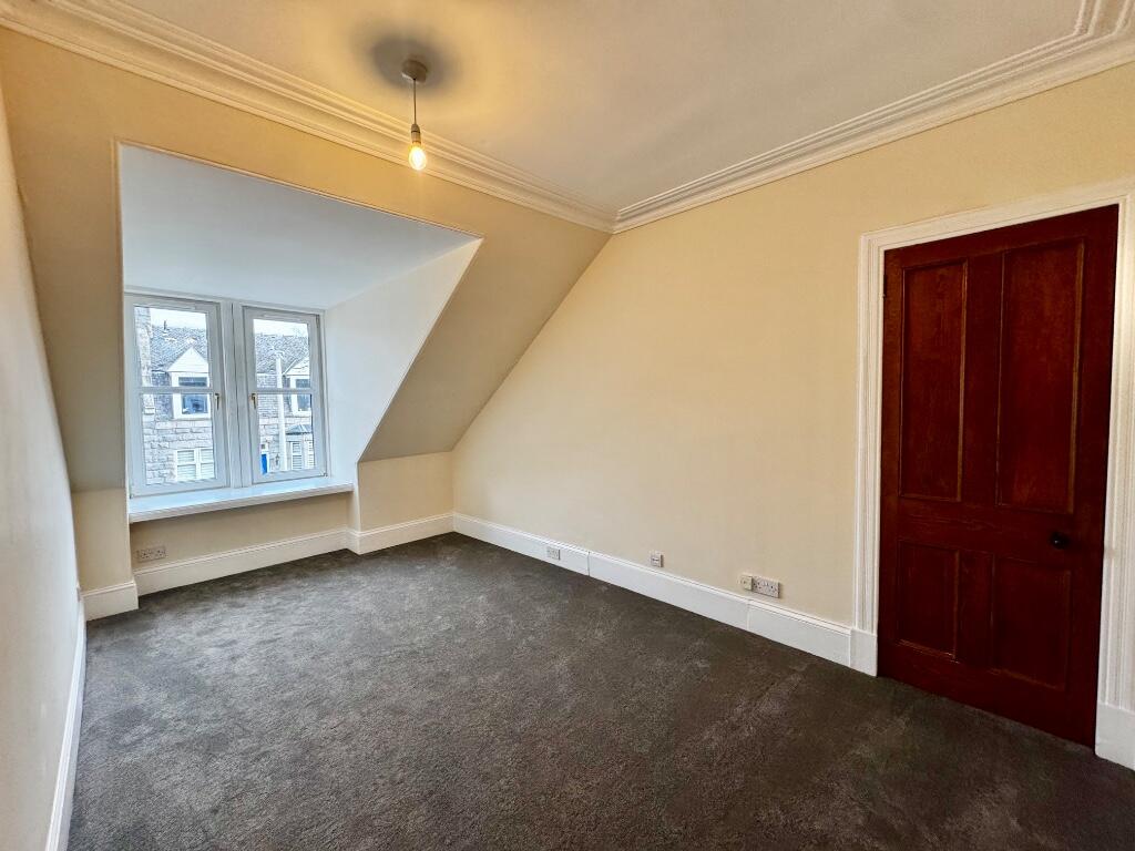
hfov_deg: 102.1
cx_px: 568
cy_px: 426
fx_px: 459
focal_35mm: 14
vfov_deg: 85.7
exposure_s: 1/100
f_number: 2.2
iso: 250
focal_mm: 2.22
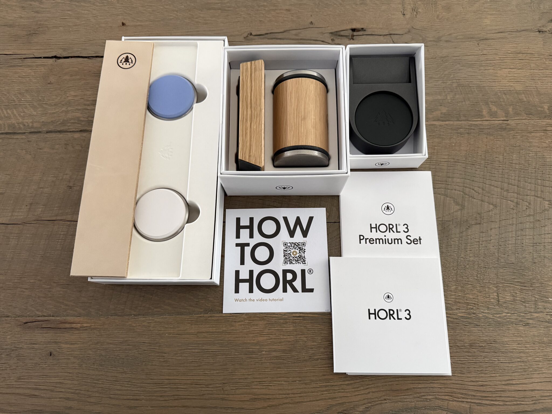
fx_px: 383
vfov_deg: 56.8
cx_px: 276
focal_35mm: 24
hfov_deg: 71.6
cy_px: 207
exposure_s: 1/60
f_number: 1.78
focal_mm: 6.76
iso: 500
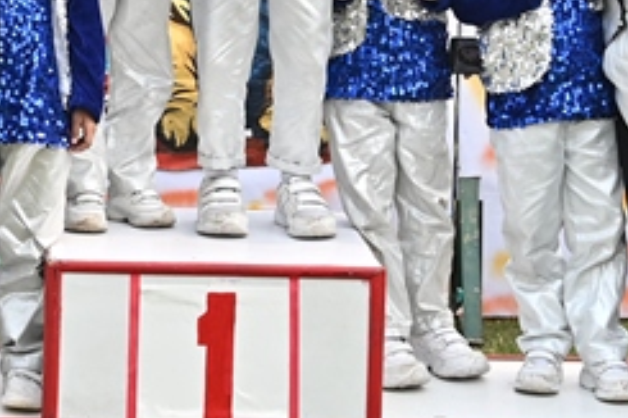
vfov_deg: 9.4
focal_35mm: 144
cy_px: -35
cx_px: 233
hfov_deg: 14.2
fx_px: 2512
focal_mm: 34.5
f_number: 10
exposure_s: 1/250
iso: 250
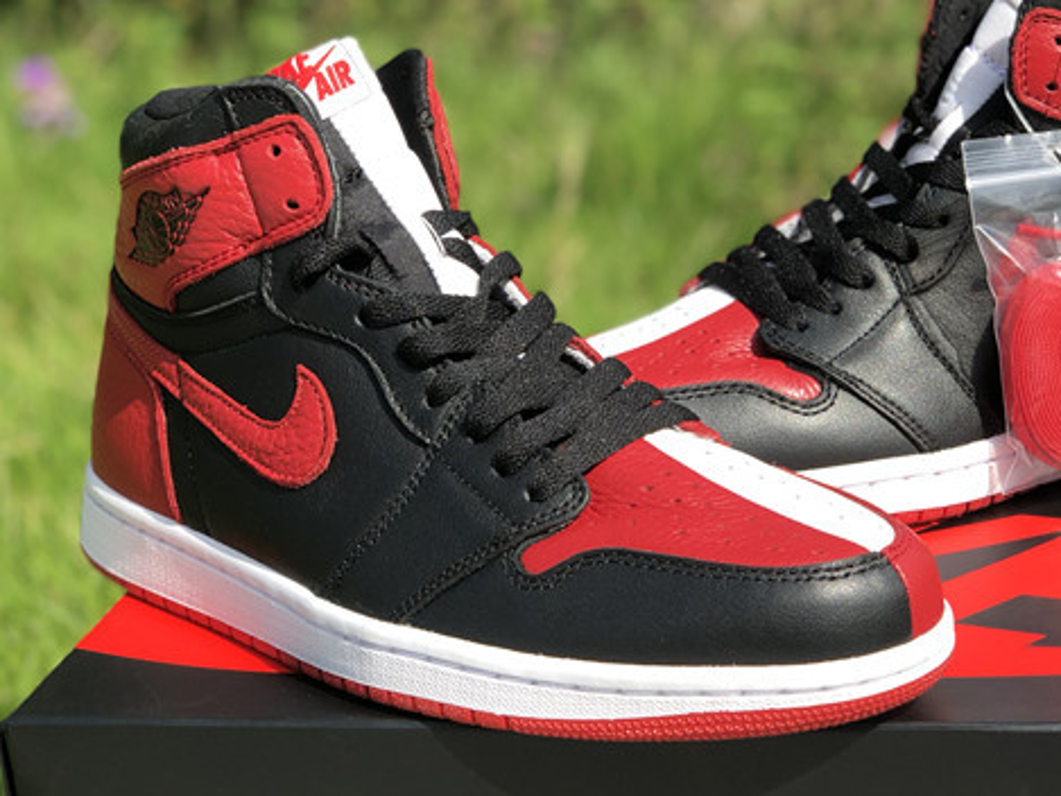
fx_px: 2514
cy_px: 352
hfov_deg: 23.8
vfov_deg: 18.0
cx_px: 638
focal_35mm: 82
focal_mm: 6
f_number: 2.4
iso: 16
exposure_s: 1/631
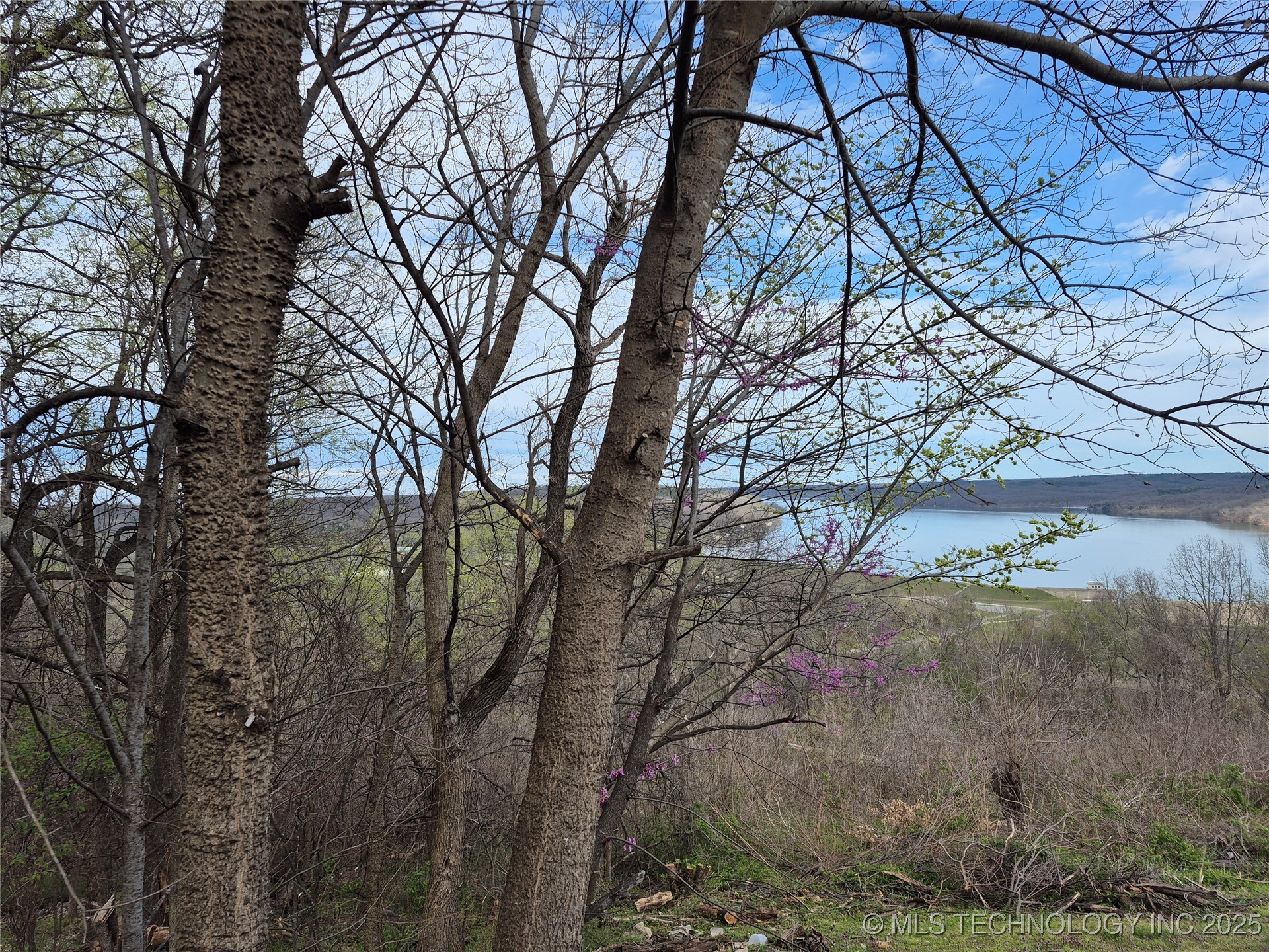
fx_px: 843
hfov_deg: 73.9
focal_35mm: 23
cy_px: 476
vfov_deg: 58.9
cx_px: 634
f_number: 1.8
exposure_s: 1/1144
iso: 25
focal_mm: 5.4
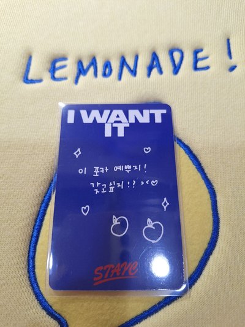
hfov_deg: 58.9
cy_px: 164
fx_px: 217
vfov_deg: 73.9
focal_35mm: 23
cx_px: 122
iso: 80
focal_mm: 5.54
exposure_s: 1/60
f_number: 1.8
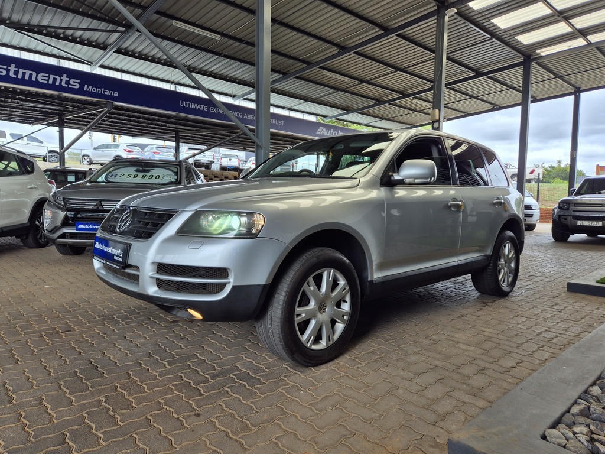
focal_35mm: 23
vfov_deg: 58.9
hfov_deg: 73.9
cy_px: 227
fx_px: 402
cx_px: 302
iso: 25
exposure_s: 1/312
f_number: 1.8
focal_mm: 5.4
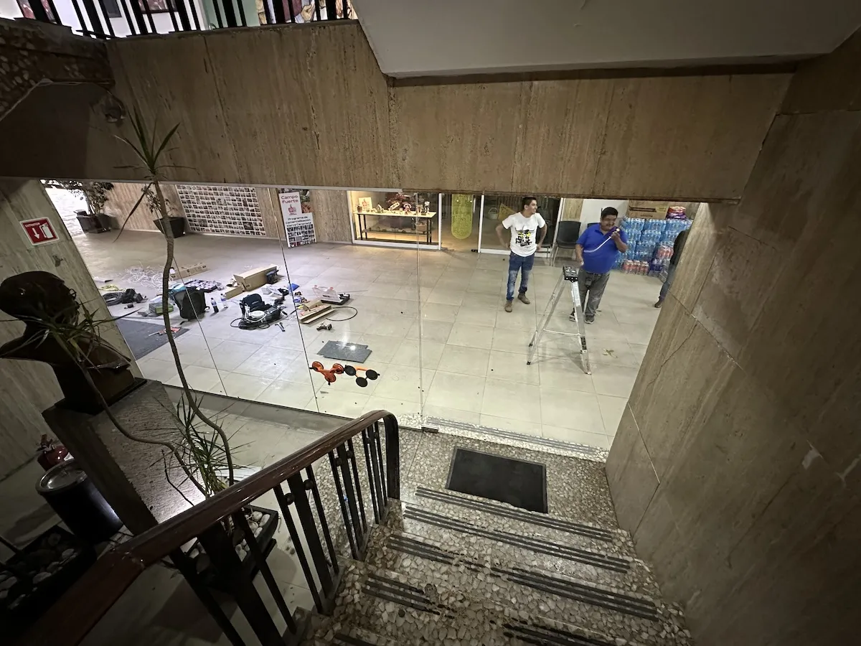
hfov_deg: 102.1
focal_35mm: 14
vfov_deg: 85.7
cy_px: 323
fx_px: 348
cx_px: 430
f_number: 2.2
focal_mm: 2.22
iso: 800
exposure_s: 1/40
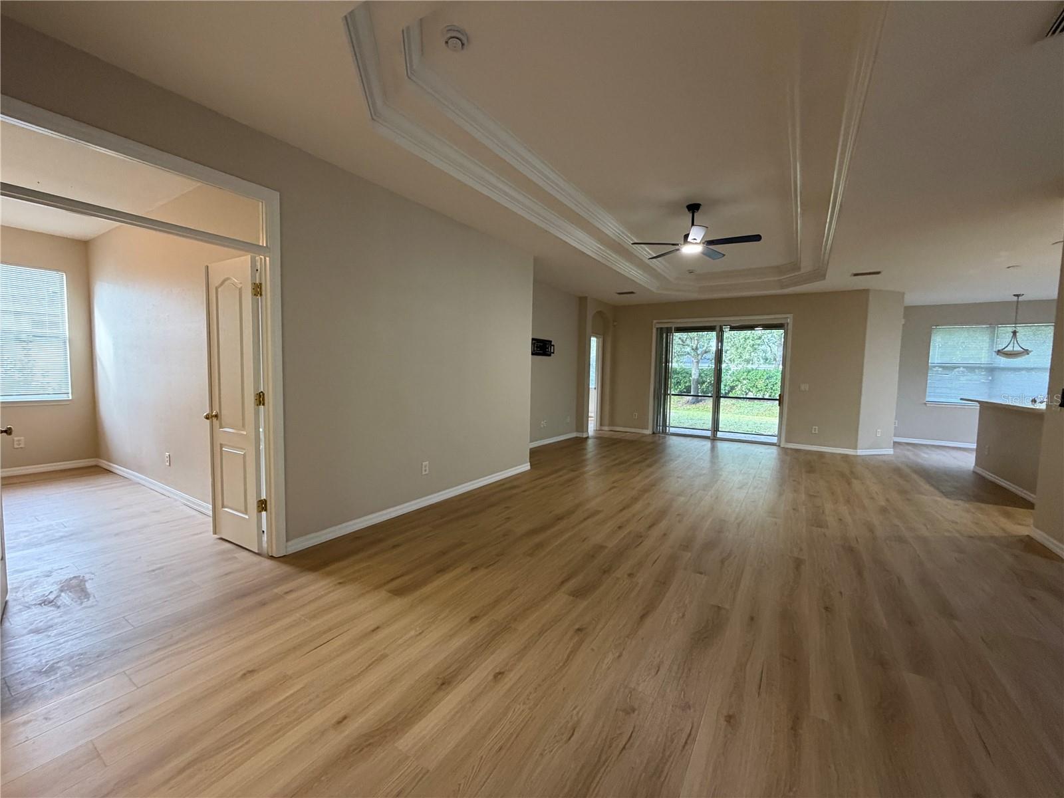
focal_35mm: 14
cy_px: 399
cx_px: 532
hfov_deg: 102.1
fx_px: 430
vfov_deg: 85.7
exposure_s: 1/60
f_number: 2.2
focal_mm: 2.22
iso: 320
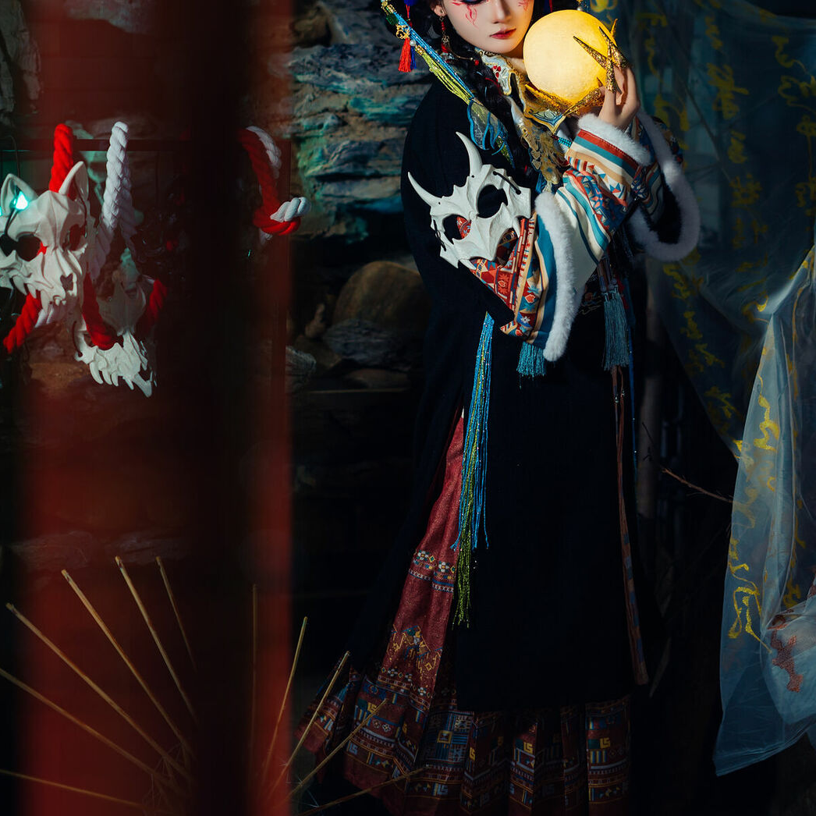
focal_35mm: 64
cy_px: 227
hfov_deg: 26.9
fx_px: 1707
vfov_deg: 26.6
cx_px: 408
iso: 250
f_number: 2
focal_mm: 50
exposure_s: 1/160
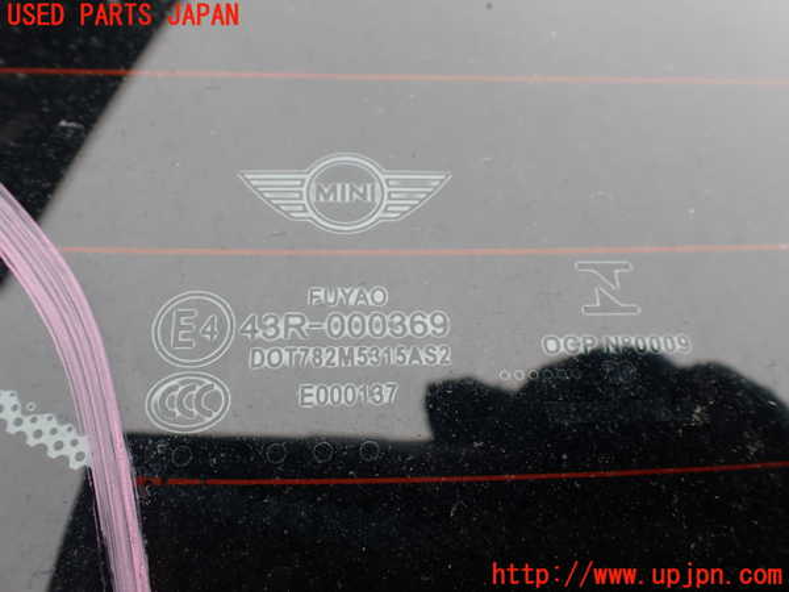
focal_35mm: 30
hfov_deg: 60.0
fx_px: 684
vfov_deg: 46.8
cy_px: 296
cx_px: 394
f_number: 3.2
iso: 100
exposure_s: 1/250
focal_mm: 5.4
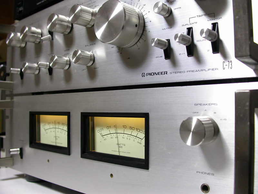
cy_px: 97
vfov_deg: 37.7
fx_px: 283
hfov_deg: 49.0
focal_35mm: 38
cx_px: 129
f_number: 2.6
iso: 100
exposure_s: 1/13.1
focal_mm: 7.85
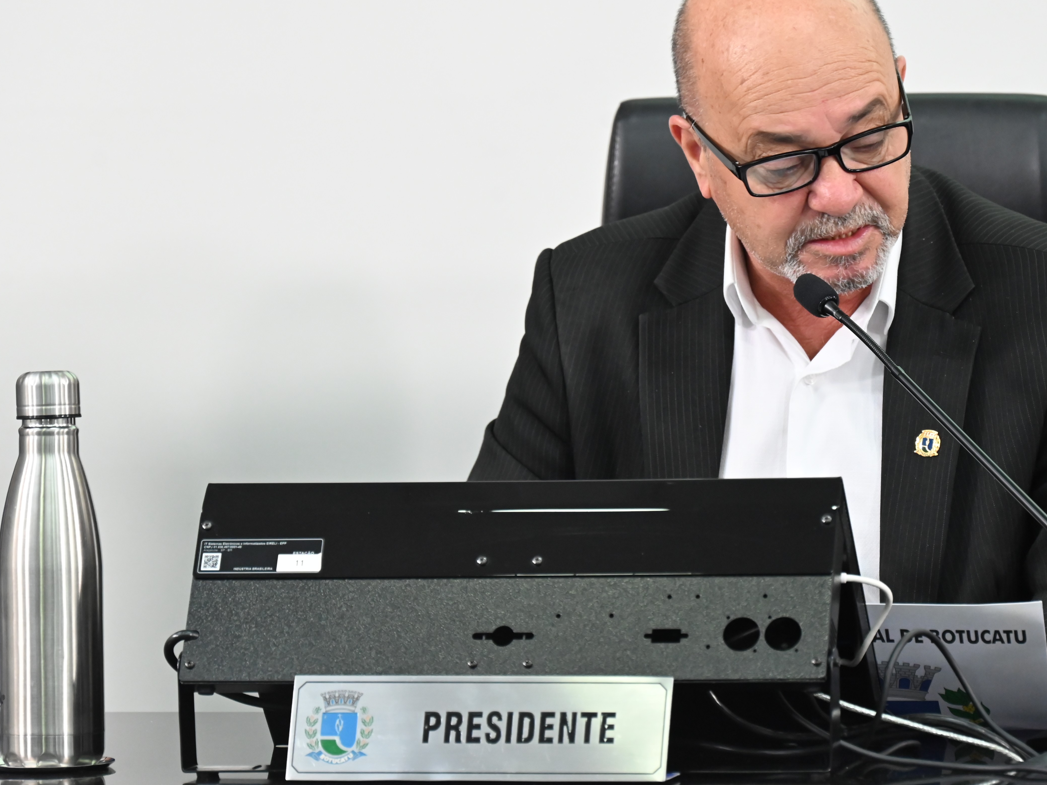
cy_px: 346
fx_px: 5444
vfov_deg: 8.2
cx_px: 687
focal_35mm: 180
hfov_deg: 11.0
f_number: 6.3
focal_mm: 130
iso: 2800
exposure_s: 1/125
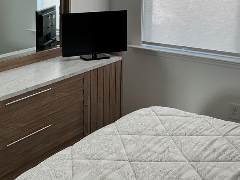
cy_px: 31
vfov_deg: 30.0
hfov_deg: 39.7
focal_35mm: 47
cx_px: 70
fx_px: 326
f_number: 1.8
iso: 50
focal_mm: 3
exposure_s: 1/60
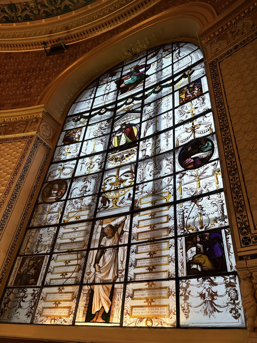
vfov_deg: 67.3
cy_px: 172
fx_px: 257
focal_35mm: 26
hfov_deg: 53.1
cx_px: 128
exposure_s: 1/50
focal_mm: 5.96
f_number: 1.6
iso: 200
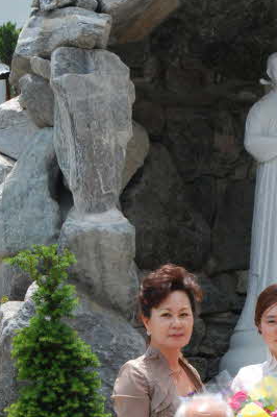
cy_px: 399
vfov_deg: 16.3
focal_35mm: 124
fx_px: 1434
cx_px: 282
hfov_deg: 10.9
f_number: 11
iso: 200
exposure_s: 1/160
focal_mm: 34
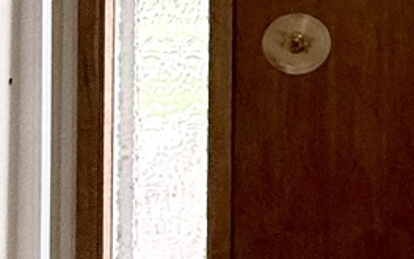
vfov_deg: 15.7
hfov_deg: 18.9
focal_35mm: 81
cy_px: -17
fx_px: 914
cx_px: 767
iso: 160
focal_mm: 2.22
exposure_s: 1/120
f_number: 2.2
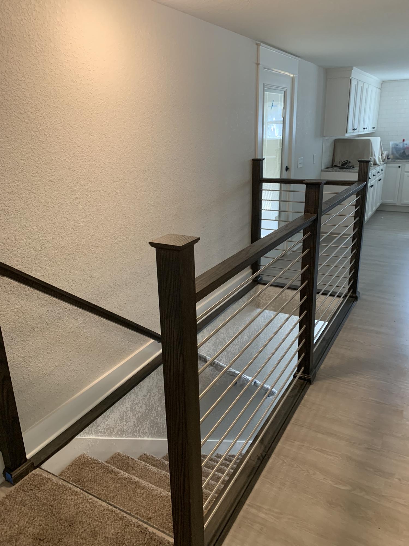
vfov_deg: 67.3
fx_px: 410
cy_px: 273
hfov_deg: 53.1
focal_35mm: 26
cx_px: 204
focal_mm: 4.25
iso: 160
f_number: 1.8
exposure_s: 1/60
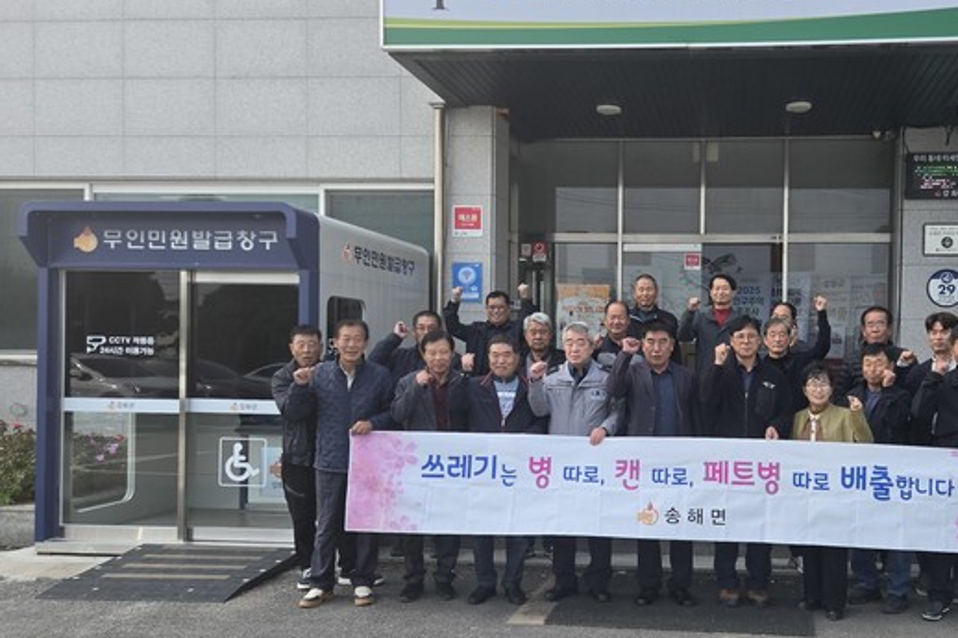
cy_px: 353
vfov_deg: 36.8
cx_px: 683
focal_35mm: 36
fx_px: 958
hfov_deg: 51.5
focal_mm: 5.4
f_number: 1.8
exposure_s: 1/1989
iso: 80
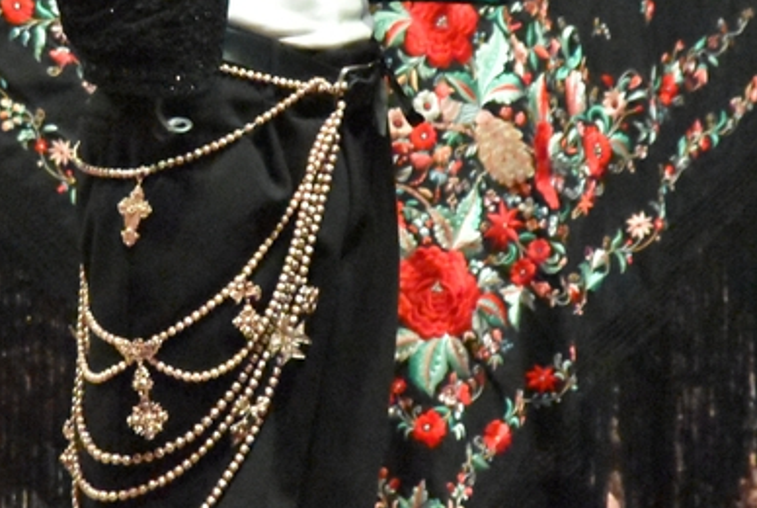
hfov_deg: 3.2
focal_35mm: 649
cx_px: 137
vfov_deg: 2.1
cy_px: -12
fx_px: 13668
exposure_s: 1/80
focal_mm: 140
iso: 12800
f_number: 5.6
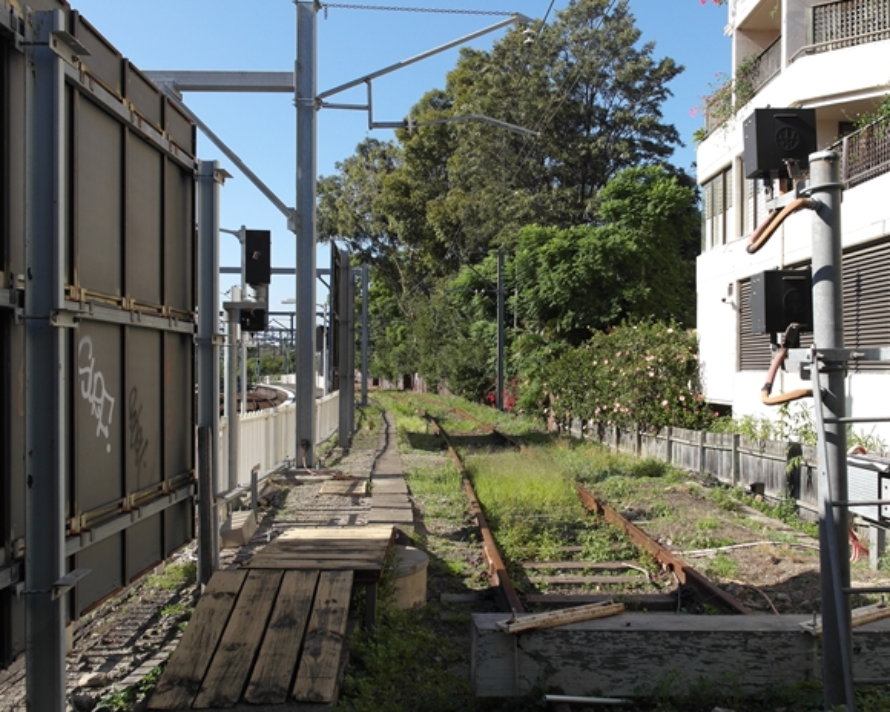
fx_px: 896
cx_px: 508
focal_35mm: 34
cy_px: 355
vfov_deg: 43.4
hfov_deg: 52.7
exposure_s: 1/250
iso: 100
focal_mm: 20
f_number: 6.3
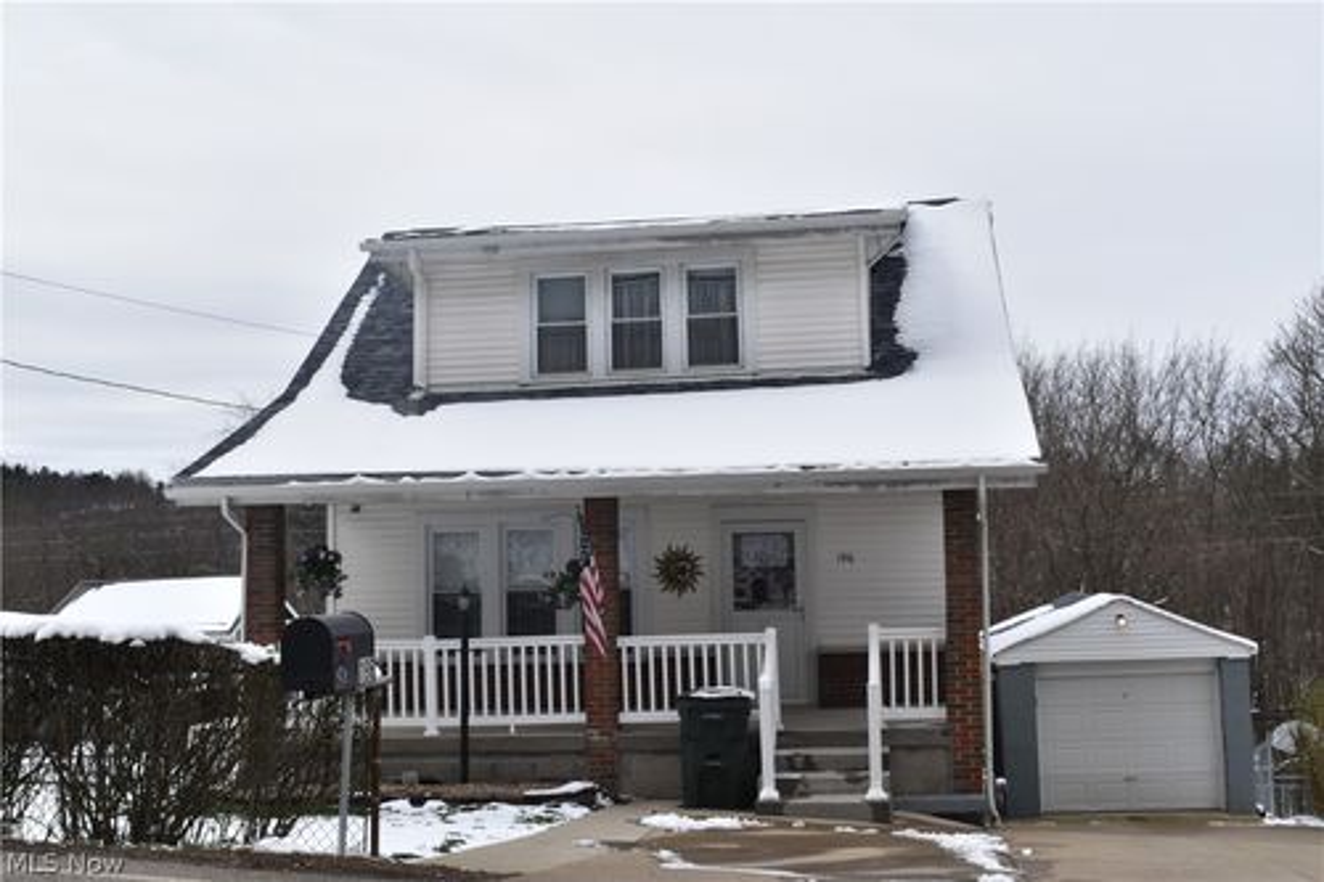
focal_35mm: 45
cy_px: 441
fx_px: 1654
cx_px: 662
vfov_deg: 29.8
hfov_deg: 43.6
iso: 200
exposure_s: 1/500
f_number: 11
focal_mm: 30
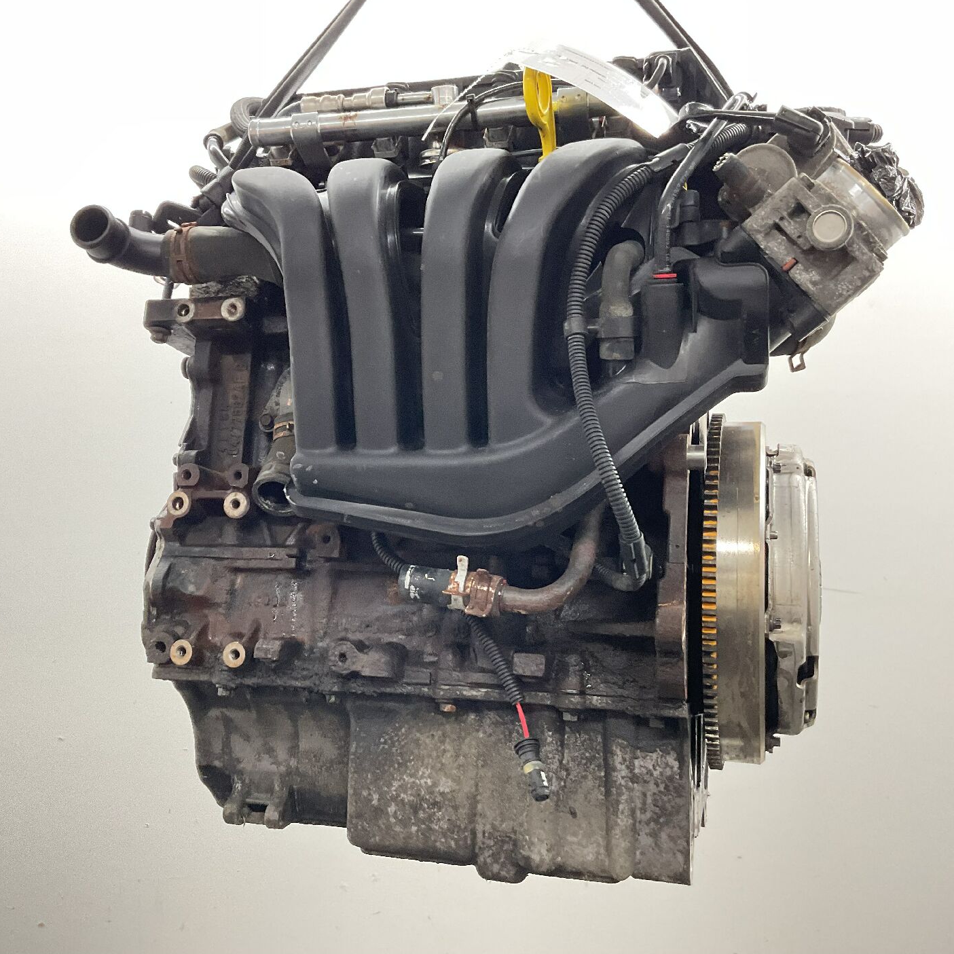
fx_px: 1091
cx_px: 438
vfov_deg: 47.2
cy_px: 470
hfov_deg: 47.2
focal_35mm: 35
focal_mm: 3
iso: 100
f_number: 1.8
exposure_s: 1/50
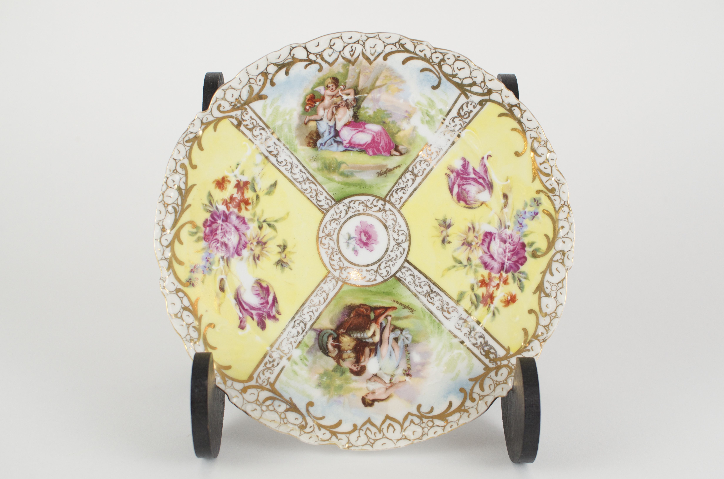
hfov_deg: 37.9
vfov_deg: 25.6
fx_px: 1054
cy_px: 240
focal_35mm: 52
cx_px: 362
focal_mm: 35
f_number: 4
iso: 640
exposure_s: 1/125
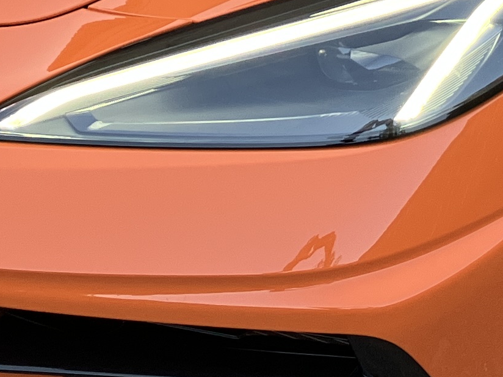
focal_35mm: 137
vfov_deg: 10.1
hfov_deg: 14.3
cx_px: 412
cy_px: -332
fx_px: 1991
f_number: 1.8
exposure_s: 1/106
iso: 80
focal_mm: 3.99
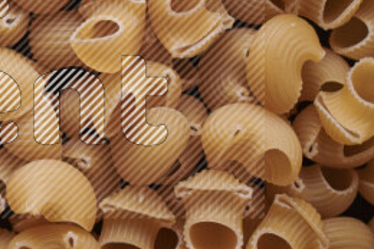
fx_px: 1599
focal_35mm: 154
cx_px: -95
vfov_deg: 8.8
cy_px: -29
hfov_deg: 12.9
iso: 160
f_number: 8
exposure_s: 1/100
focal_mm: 50
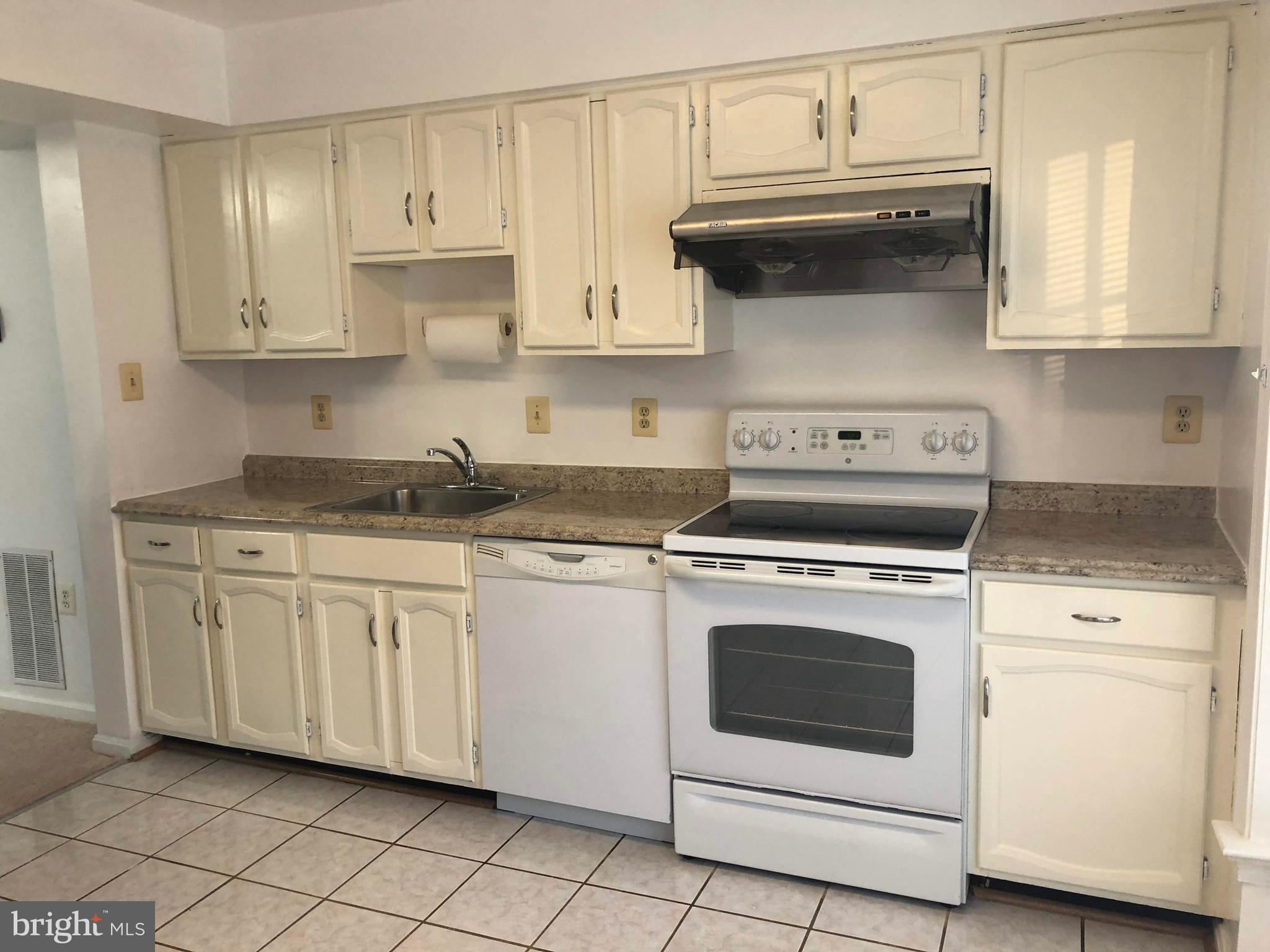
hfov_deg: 63.4
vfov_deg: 49.7
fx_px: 1027
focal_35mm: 28
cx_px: 635
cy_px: 476
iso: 40
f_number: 1.8
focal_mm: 3.99
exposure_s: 1/24
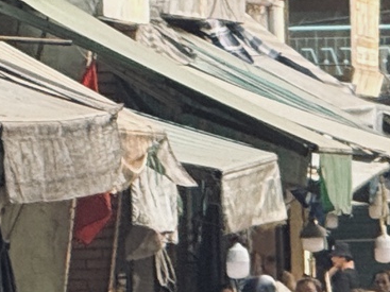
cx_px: 942
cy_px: 480
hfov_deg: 2.4
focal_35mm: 837
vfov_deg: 1.8
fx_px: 9427
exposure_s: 1/154
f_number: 2.8
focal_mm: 15.66
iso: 50
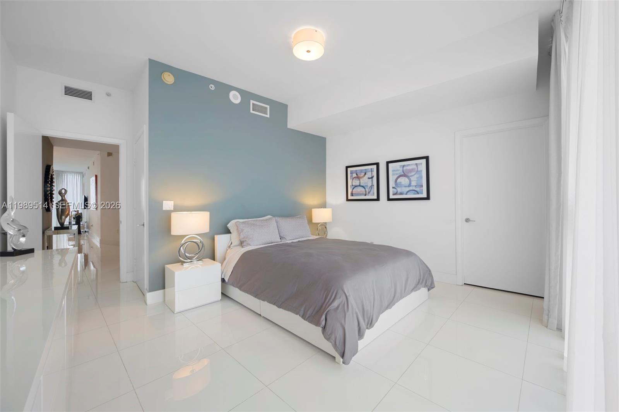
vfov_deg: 81.2
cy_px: 206
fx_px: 241
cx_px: 310
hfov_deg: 104.3
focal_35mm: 14
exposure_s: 1/2
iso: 100
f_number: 8
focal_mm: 14
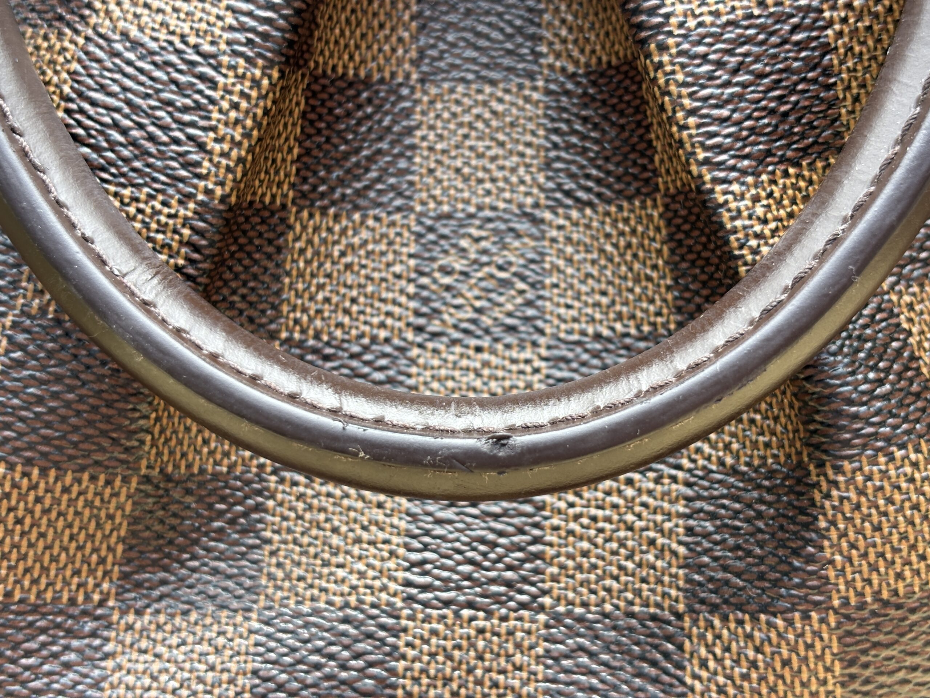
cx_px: 465
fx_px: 1397
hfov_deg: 36.8
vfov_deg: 28.0
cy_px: 349
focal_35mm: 52
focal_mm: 5.96
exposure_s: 1/396
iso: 32
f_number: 1.6
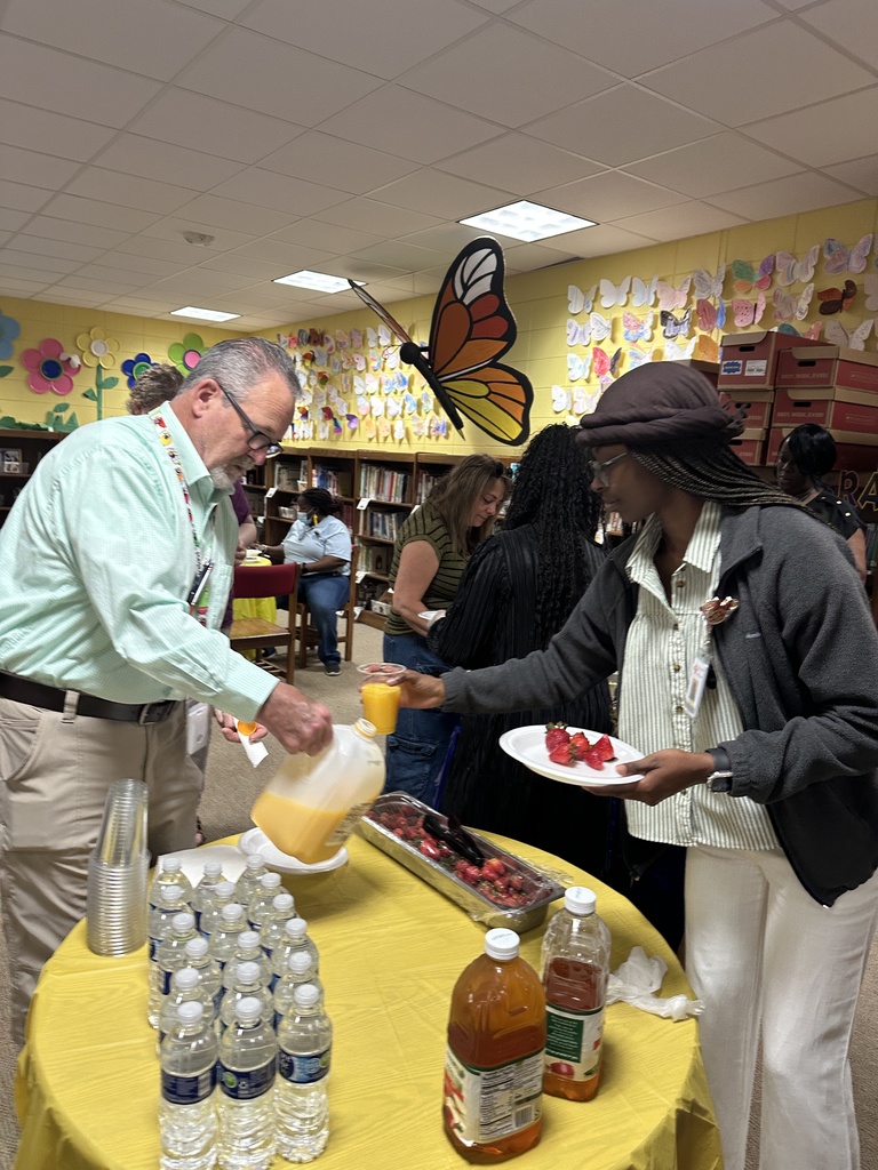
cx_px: 439
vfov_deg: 71.6
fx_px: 812
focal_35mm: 24
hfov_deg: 56.8
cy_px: 585
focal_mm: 6.86
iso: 250
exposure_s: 1/64
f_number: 1.78
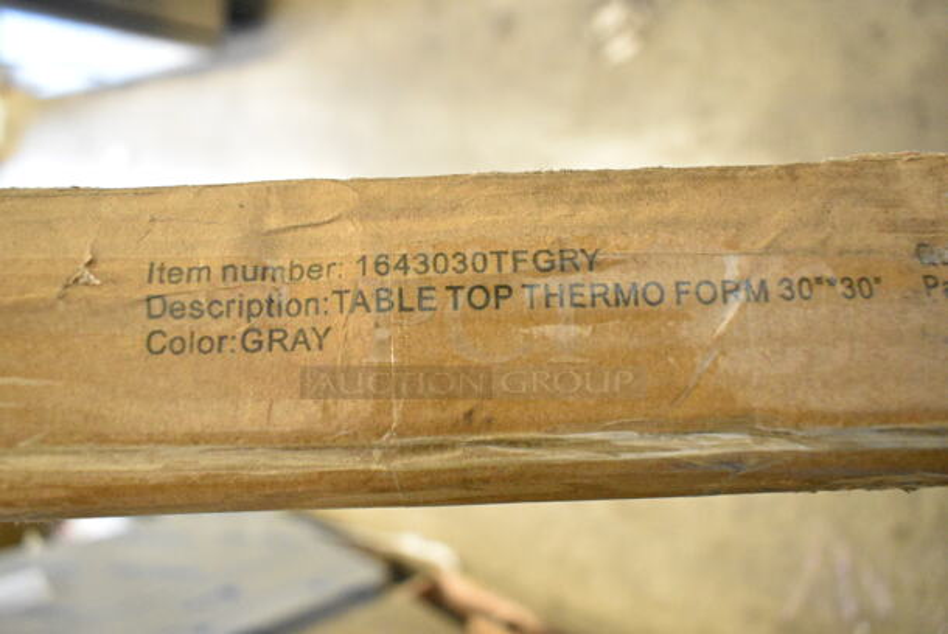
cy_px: 317
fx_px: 712
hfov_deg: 67.3
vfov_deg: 48.0
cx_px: 474
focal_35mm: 27
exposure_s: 1/100
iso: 6400
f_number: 5
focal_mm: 18
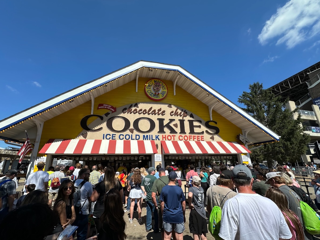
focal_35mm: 15
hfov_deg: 98.1
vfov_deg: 81.7
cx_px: 152
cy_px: 121
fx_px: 139
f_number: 2.2
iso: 50
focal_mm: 2.22
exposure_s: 1/2506
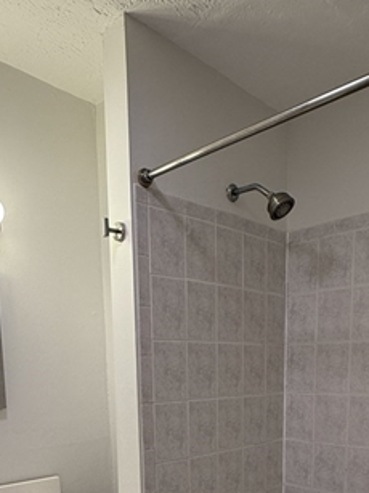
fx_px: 498
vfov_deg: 47.0
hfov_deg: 40.7
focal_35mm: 35
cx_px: 194
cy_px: 450
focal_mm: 2.22
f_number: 2.2
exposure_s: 1/120
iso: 80
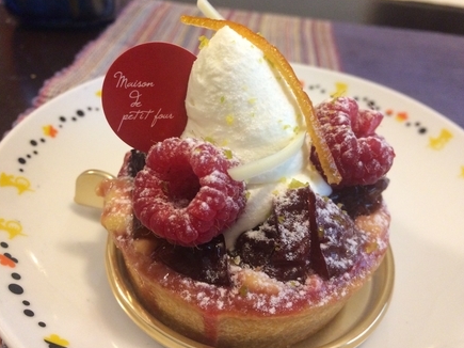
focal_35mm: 30
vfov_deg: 46.8
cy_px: 171
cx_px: 235
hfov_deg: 60.0
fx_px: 402
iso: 250
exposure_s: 1/33
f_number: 2.2
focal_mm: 4.15
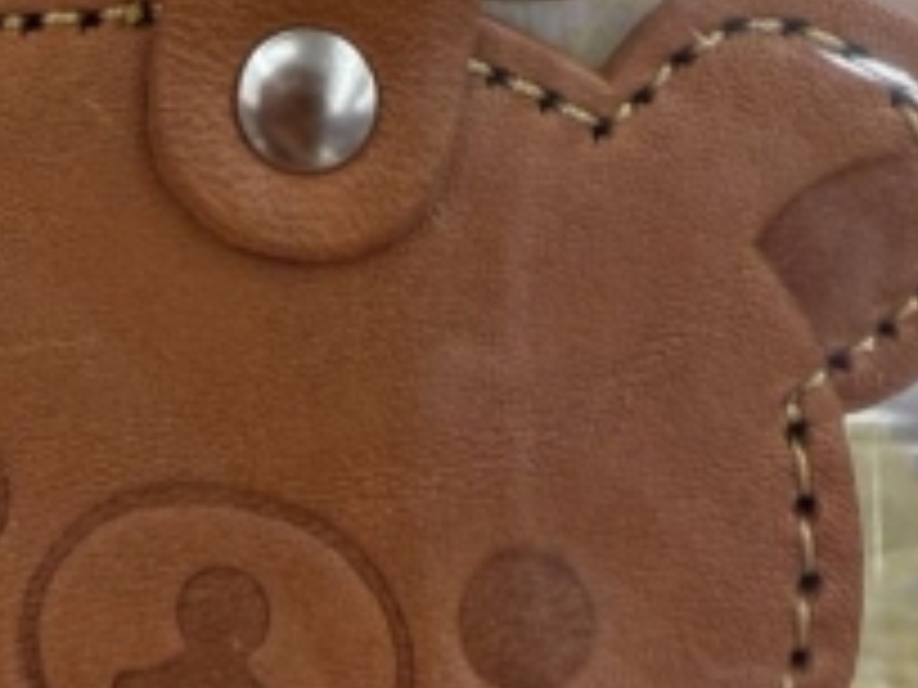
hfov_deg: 23.9
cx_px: 142
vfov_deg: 16.5
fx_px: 2122
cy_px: -387
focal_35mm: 80
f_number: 2.2
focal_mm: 2.22
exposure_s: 1/100
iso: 64
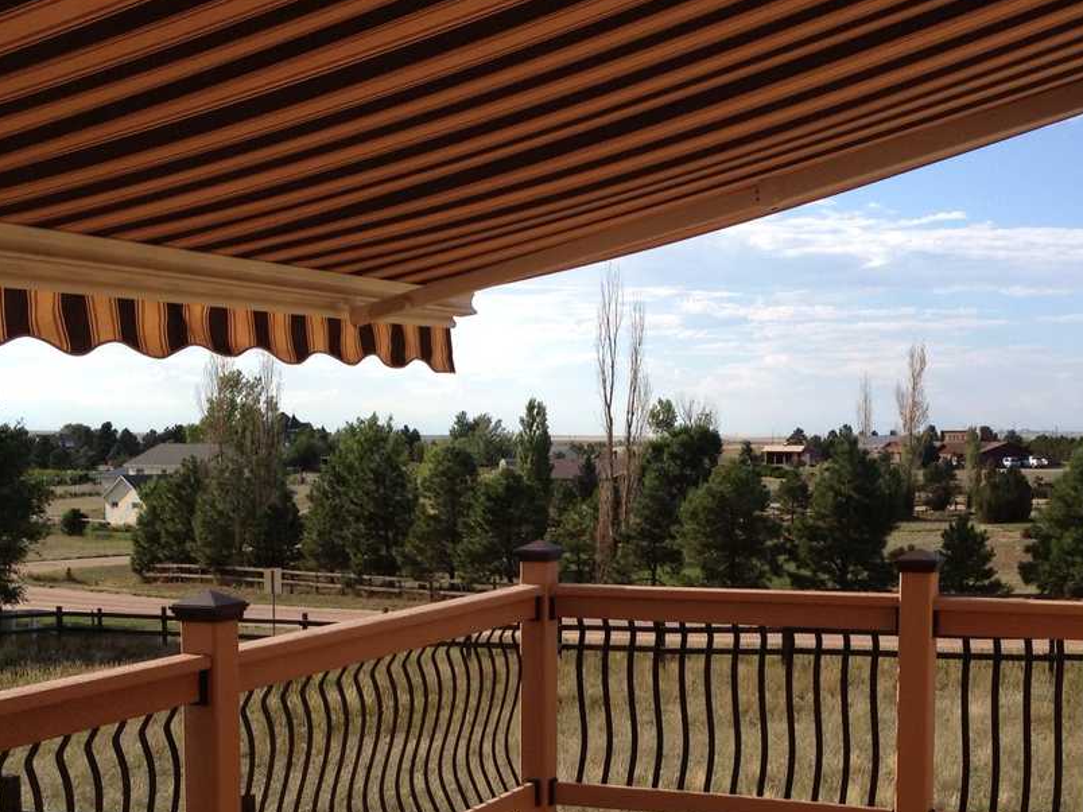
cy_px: 610
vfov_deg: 24.9
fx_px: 1815
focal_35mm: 58
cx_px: 570
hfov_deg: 33.2
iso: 50
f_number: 2.4
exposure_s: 1/1453
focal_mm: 4.28
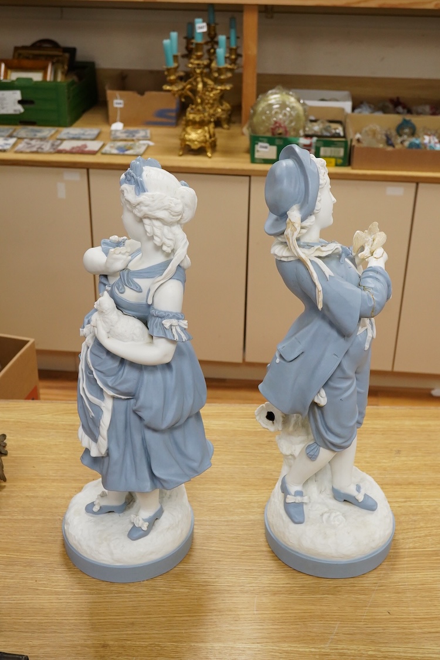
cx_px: 220
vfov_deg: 43.6
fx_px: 825
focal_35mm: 45
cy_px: 330
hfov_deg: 29.9
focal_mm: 30
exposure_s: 1/160
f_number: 10
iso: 2500
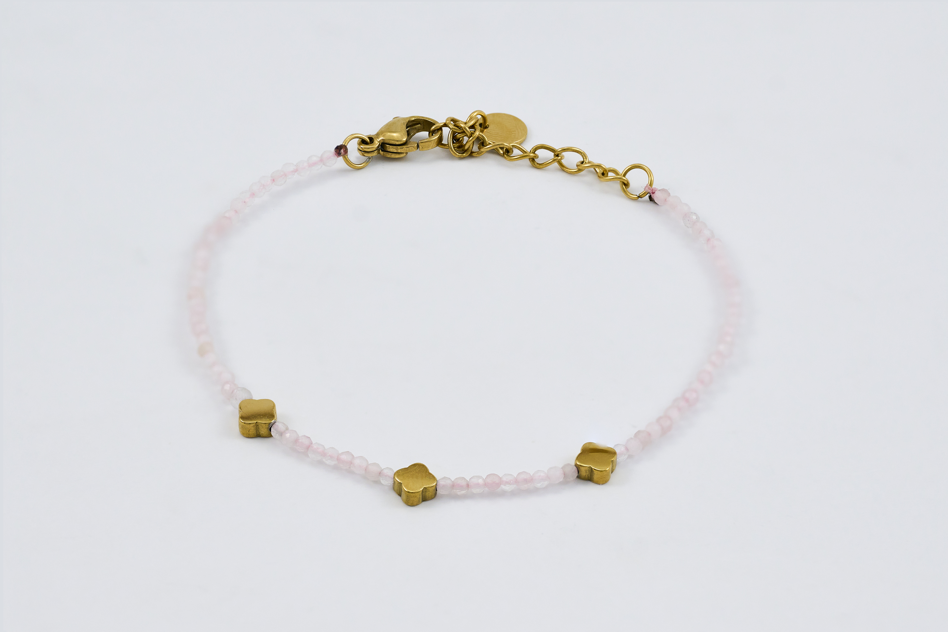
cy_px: 316
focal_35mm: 157
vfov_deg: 8.7
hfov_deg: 13.1
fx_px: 4134
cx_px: 474
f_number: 5.6
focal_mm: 105
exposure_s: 1/160
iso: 200
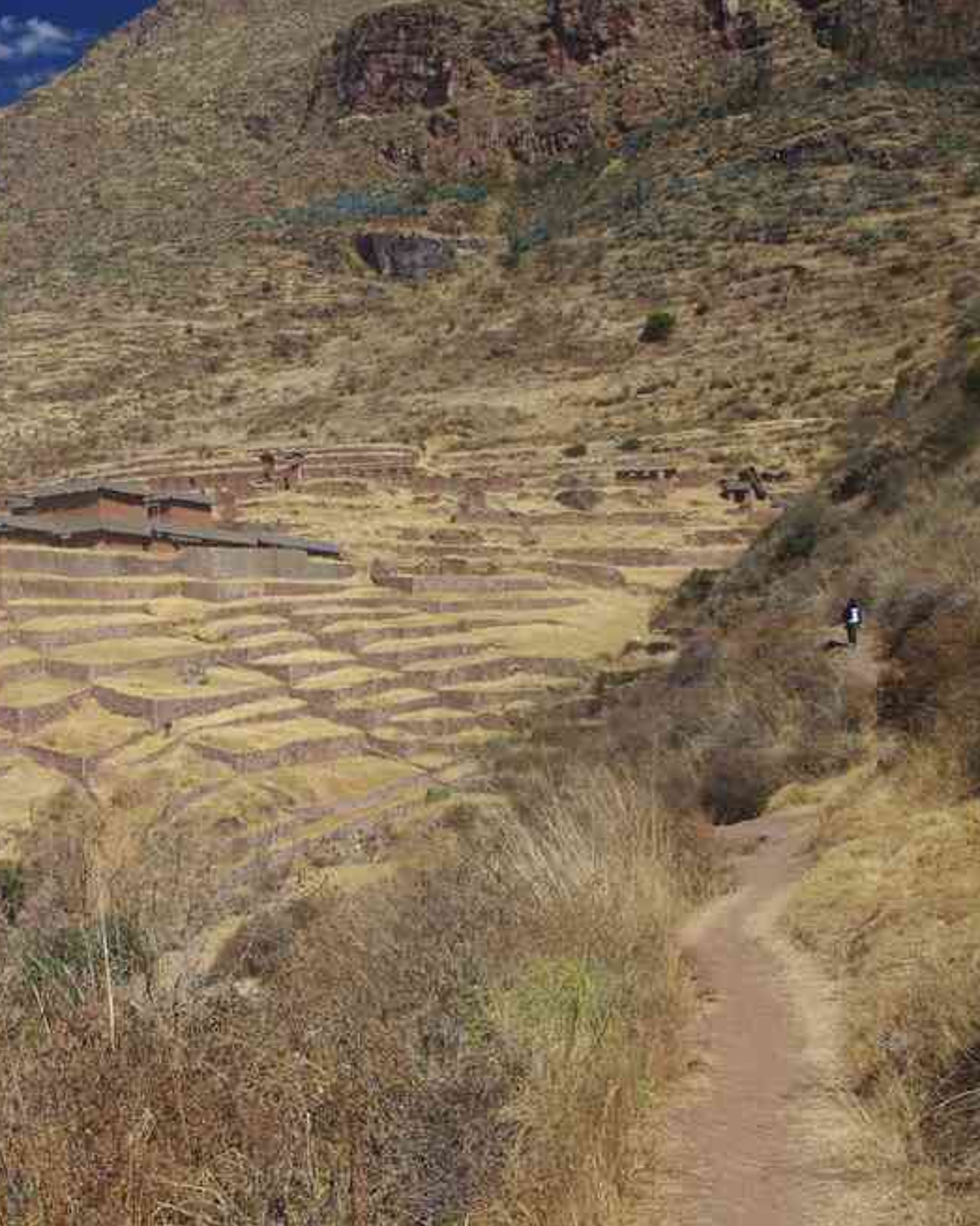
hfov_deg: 32.9
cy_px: 622
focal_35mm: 43
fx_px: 1559
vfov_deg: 42.9
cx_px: 74
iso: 200
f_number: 11
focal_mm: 20
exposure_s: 1/100
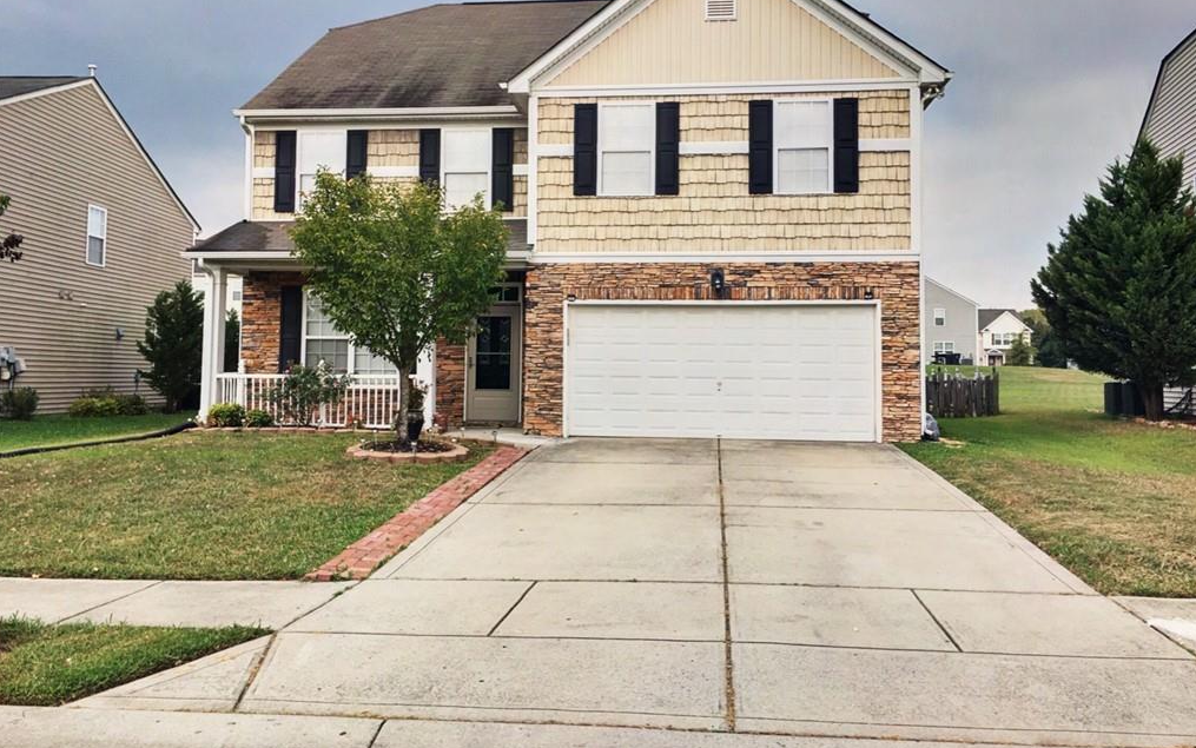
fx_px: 1011
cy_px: 329
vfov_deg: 40.6
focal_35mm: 31
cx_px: 597
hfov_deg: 61.2
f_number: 2.2
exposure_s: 1/120
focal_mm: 4.15
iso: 32
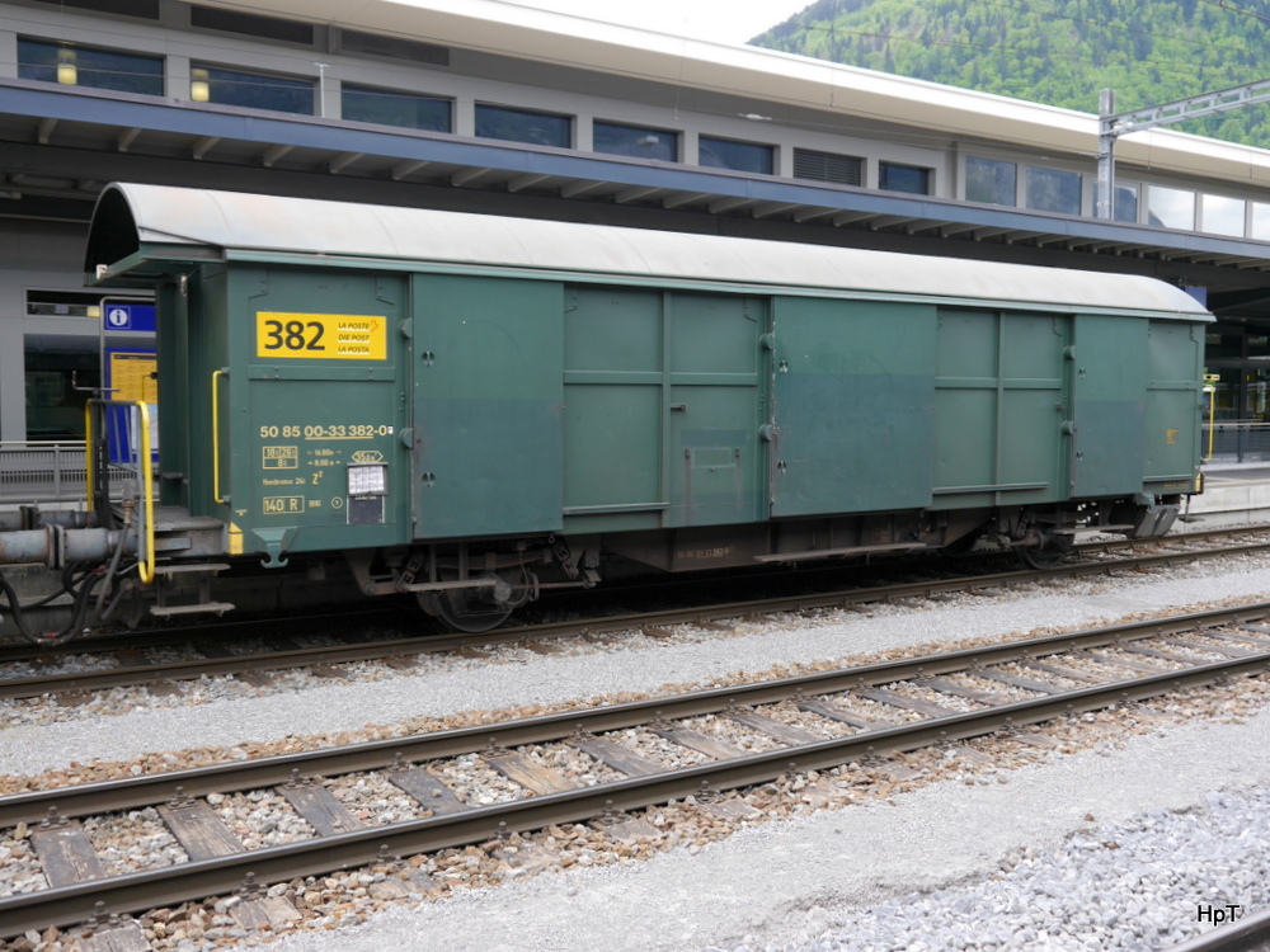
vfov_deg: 41.8
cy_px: 476
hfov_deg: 54.0
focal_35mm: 34
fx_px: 1247
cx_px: 635
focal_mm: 17
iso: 160
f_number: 4.5
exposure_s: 1/100
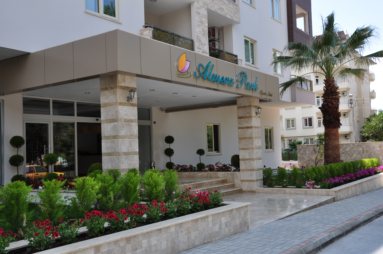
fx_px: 398
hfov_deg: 51.3
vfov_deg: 35.4
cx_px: 192
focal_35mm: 38
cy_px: 127
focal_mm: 25
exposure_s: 1/160
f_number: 9
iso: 200
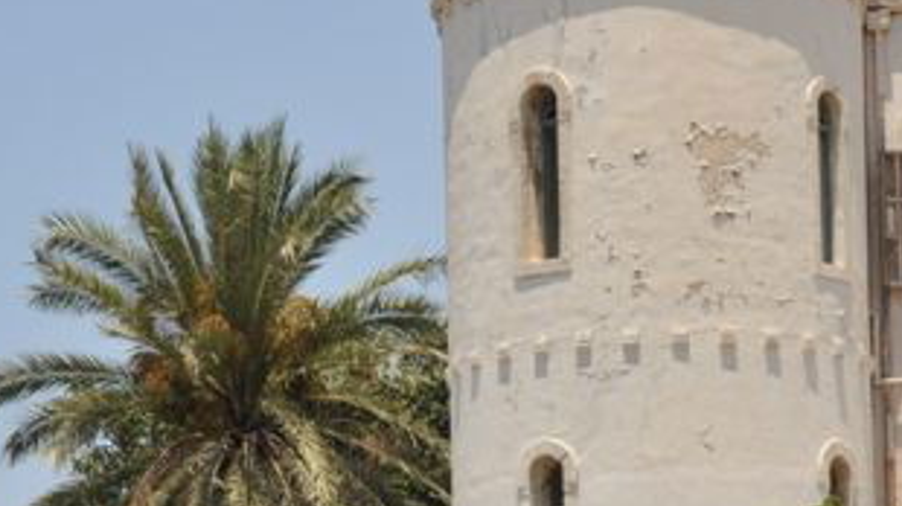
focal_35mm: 161
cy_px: 413
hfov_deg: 13.4
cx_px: 471
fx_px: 3842
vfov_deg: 7.5
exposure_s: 1/1600
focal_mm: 31
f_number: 9
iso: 400
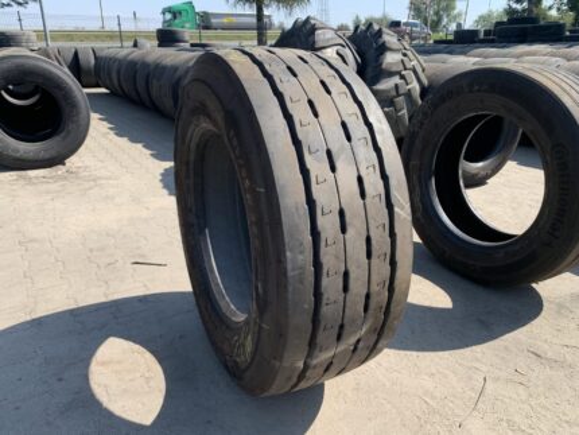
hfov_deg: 67.3
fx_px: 435
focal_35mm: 26
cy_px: 218
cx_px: 290
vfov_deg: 53.1
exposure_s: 1/1076
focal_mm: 4.25
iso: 25
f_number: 1.8
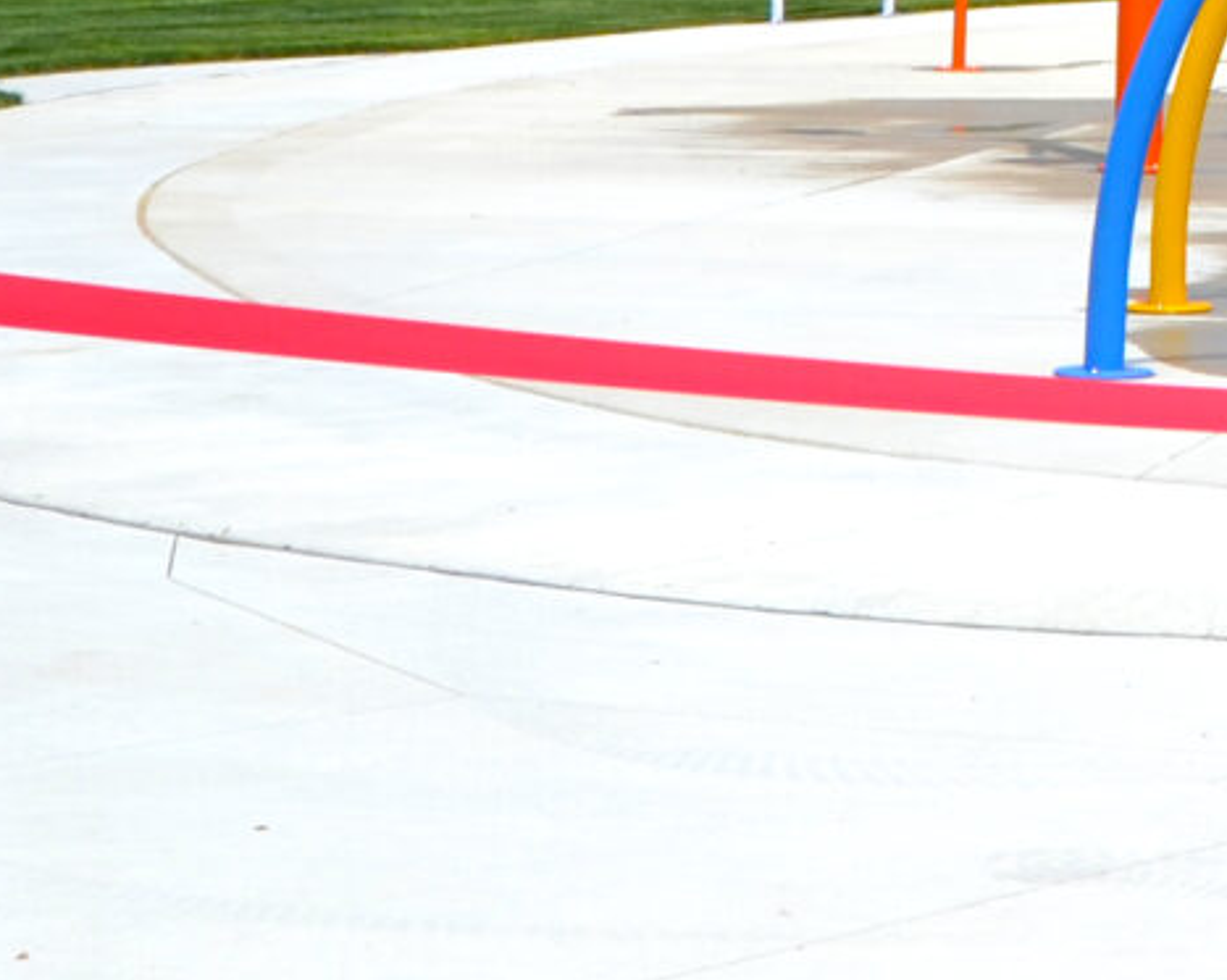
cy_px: -537
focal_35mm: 139
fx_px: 5045
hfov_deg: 12.0
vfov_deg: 10.7
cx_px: 2614
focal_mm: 18
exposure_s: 1/320
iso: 100
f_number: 9
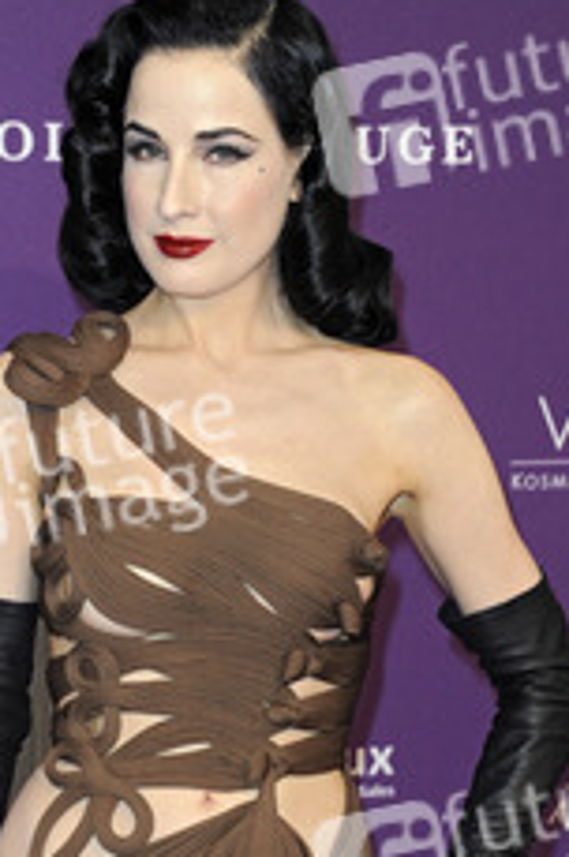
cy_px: 670
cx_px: 165
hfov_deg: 8.5
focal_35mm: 161
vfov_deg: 12.7
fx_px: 3828
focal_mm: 92
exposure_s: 1/200
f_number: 6.3
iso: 500
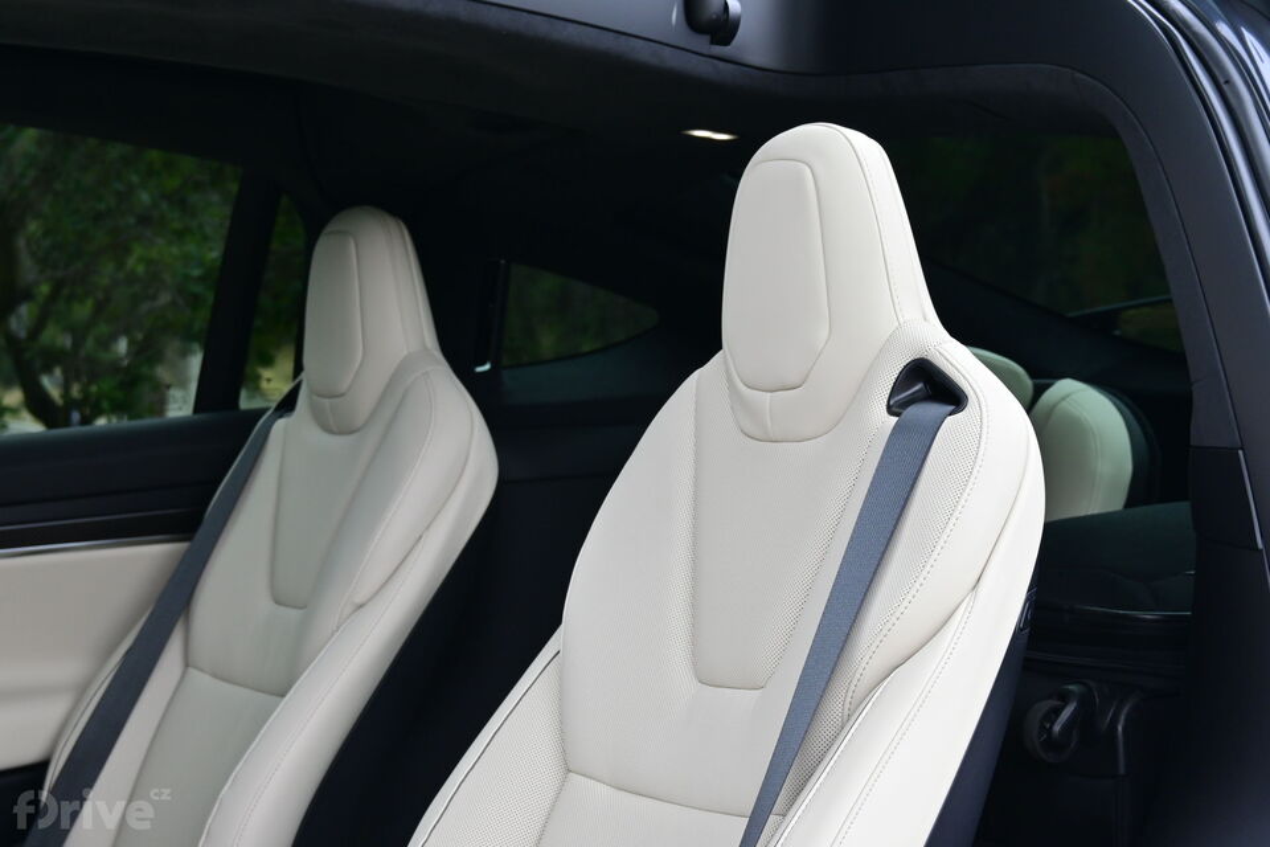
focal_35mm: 69
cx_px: 635
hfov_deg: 29.2
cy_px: 424
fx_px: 2434
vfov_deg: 19.7
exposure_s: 1/200
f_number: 7.1
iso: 400
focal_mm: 46
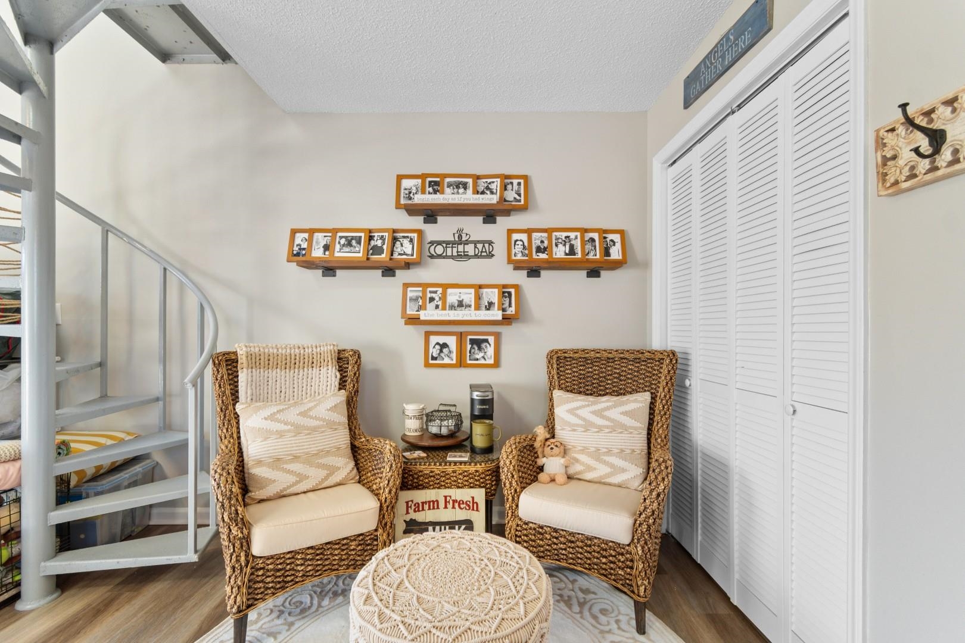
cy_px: 322
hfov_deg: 100.4
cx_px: 482
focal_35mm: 15
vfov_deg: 77.3
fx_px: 402
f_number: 4.5
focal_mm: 10
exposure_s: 1/8
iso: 100
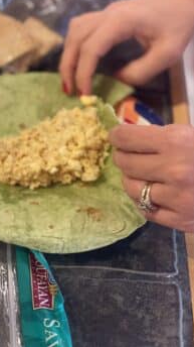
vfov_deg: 29.8
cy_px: 171
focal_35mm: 71
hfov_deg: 16.9
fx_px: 651
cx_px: 68
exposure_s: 1/30
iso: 320
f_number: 2.2
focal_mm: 7.5
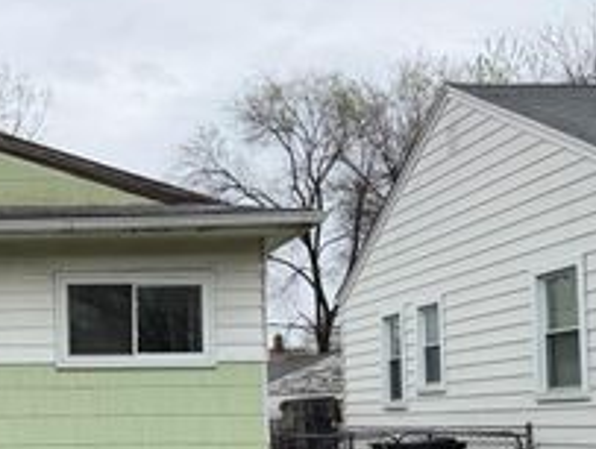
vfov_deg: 24.5
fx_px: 1018
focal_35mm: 59
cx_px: -18
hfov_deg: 30.1
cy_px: 365
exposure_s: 1/2703
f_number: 1.78
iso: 80
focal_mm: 6.76
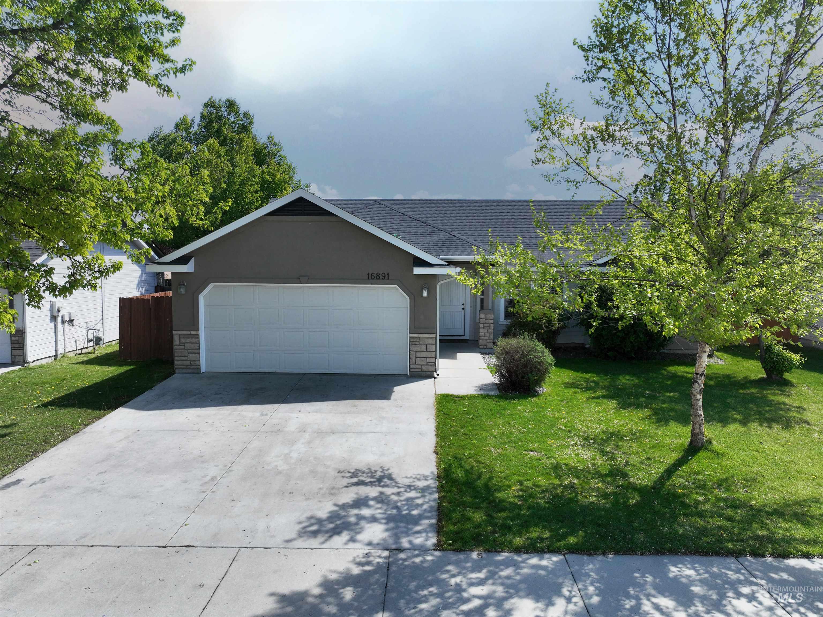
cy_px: 308
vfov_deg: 56.8
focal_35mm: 24
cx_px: 412
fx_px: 570
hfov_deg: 71.6
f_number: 2.8
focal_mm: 12.29
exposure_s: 1/2000
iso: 200
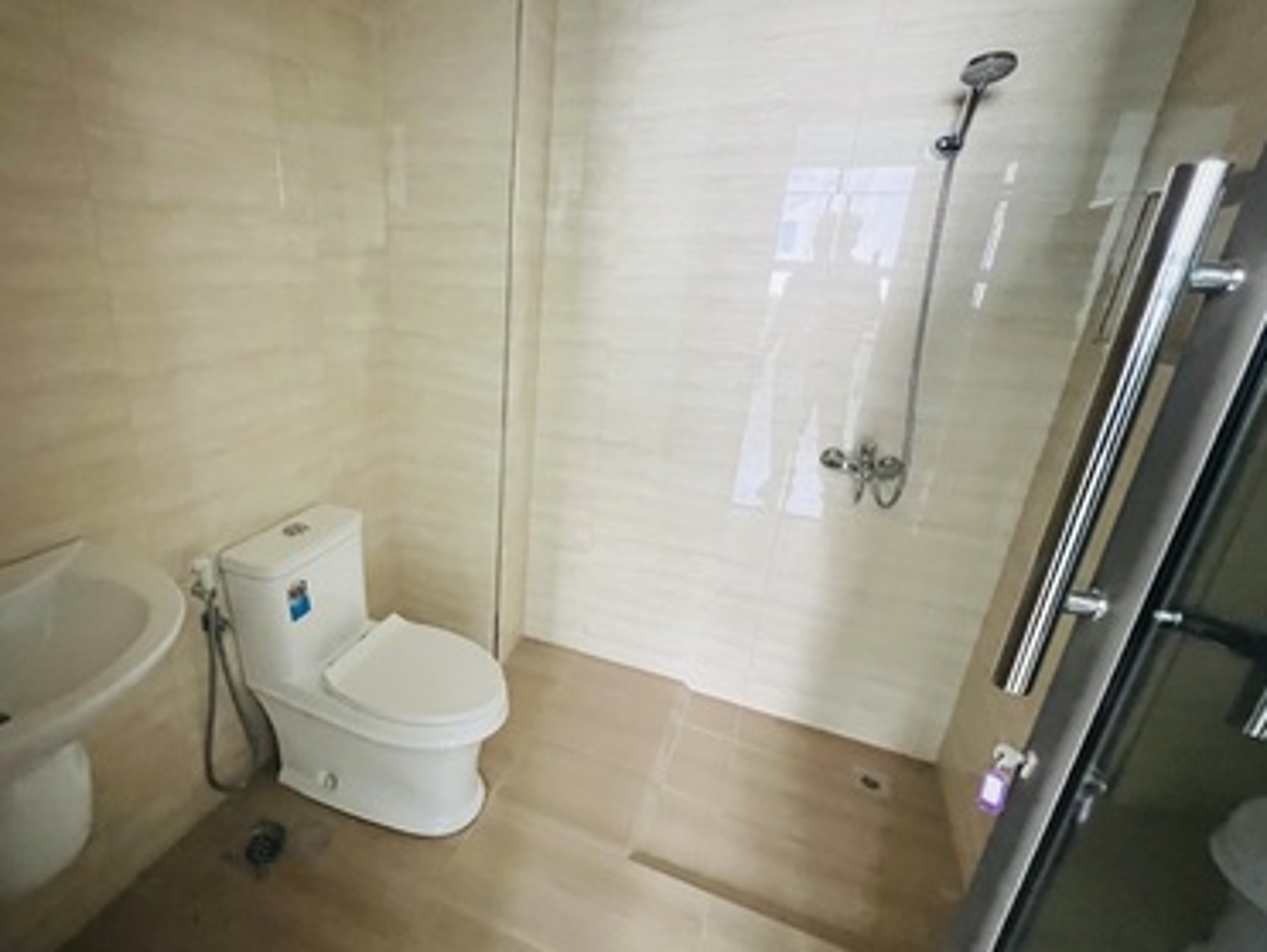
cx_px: 507
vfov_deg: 78.2
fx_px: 586
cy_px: 479
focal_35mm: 16
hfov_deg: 93.2
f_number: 1.8
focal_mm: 1.57
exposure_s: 1/60
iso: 800
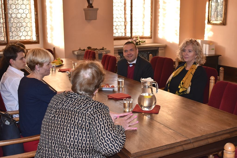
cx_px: 118
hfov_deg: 45.0
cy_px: 79
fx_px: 286
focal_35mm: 44
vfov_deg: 30.9
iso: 800
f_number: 5
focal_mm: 29
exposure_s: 1/100
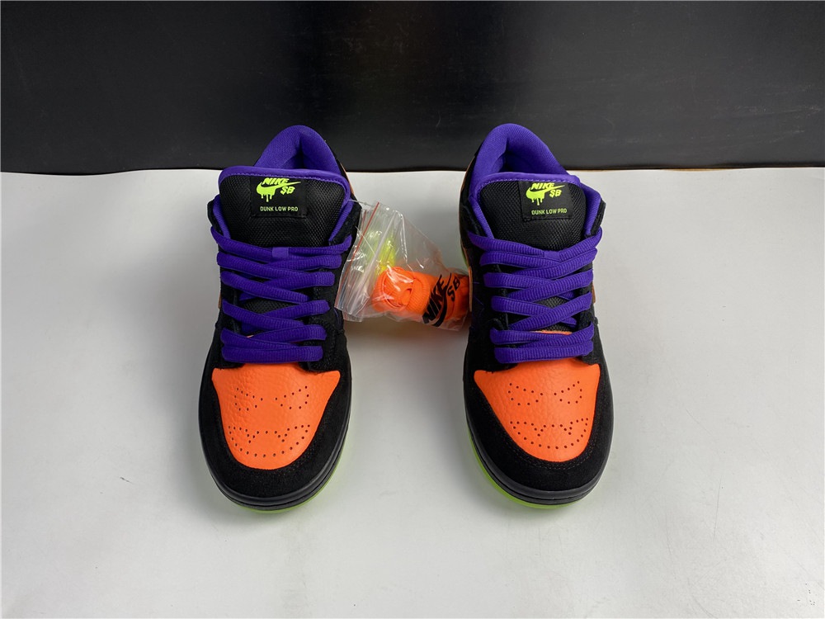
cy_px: 310
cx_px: 412
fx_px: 620
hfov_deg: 67.3
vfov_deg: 53.1
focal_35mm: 26
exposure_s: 1/100
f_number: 1.8
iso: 50
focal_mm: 4.25
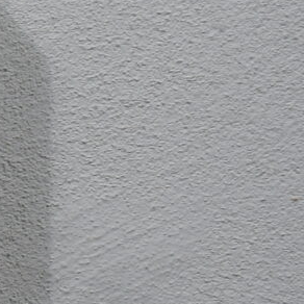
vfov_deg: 7.1
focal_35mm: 246
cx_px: -945
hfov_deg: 5.9
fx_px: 2444
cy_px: 334
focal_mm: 22
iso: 360
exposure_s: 1/125
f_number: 5.6
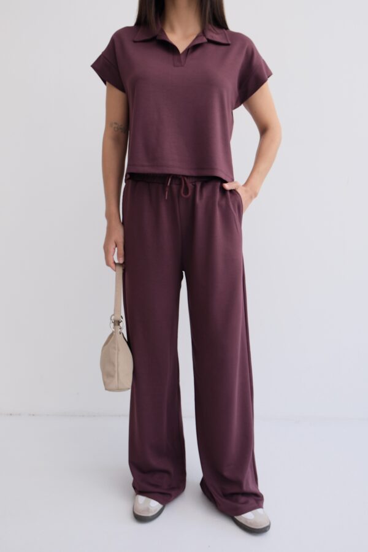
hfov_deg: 53.1
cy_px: 276
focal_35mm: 24
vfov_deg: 73.7
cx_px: 184
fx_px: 368
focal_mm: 16
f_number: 4
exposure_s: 1/60
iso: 320
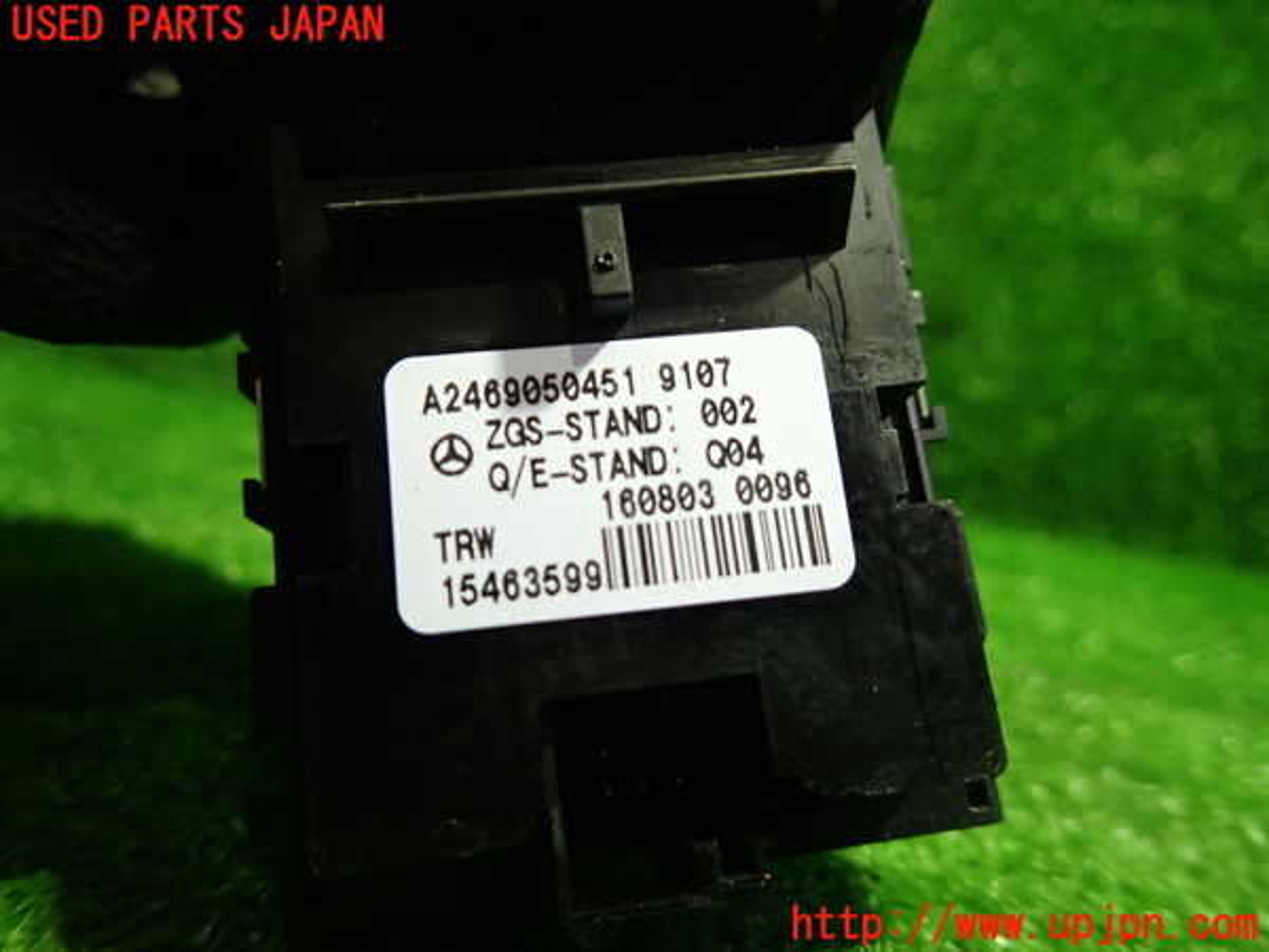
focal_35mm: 25
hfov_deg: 69.4
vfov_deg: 54.9
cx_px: 634
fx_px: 916
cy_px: 476
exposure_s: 1/30
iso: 250
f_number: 2
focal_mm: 4.5
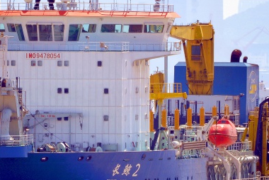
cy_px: 51
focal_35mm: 1262
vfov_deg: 1.1
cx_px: 117
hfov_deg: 1.6
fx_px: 9437
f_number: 7.1
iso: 200
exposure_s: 1/800
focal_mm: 600
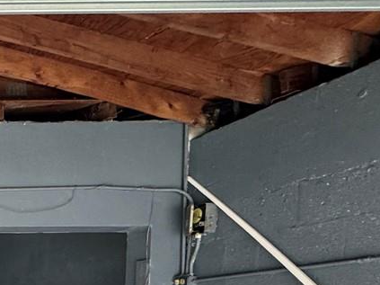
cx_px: -287
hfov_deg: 22.6
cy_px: 370
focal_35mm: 53
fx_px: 582
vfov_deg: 24.1
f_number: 2.2
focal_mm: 2.22
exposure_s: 1/120
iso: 200
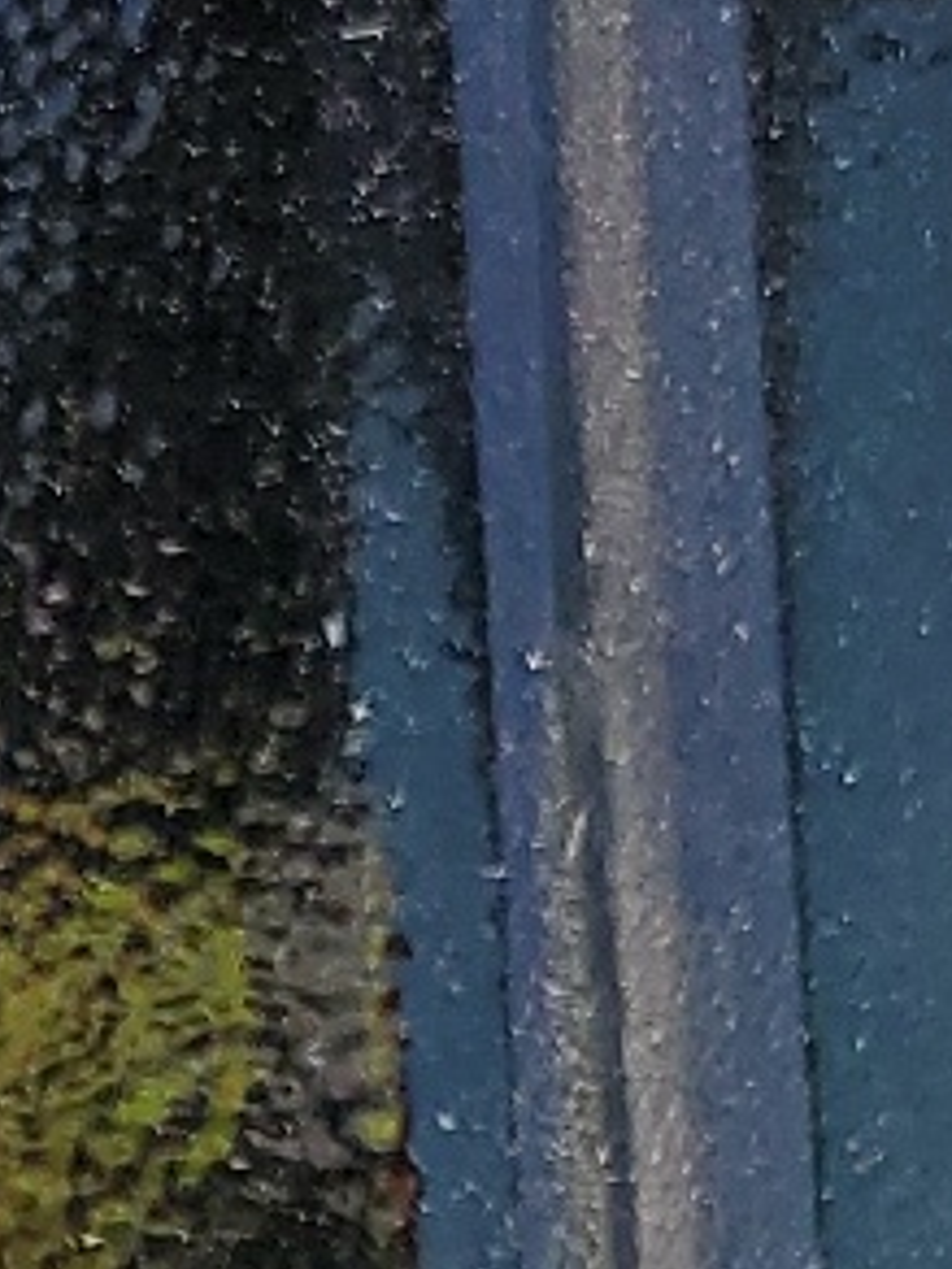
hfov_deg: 7.4
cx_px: -1078
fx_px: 6967
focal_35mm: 190
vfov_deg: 8.6
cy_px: 3844
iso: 50
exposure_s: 1/2500
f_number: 1.5
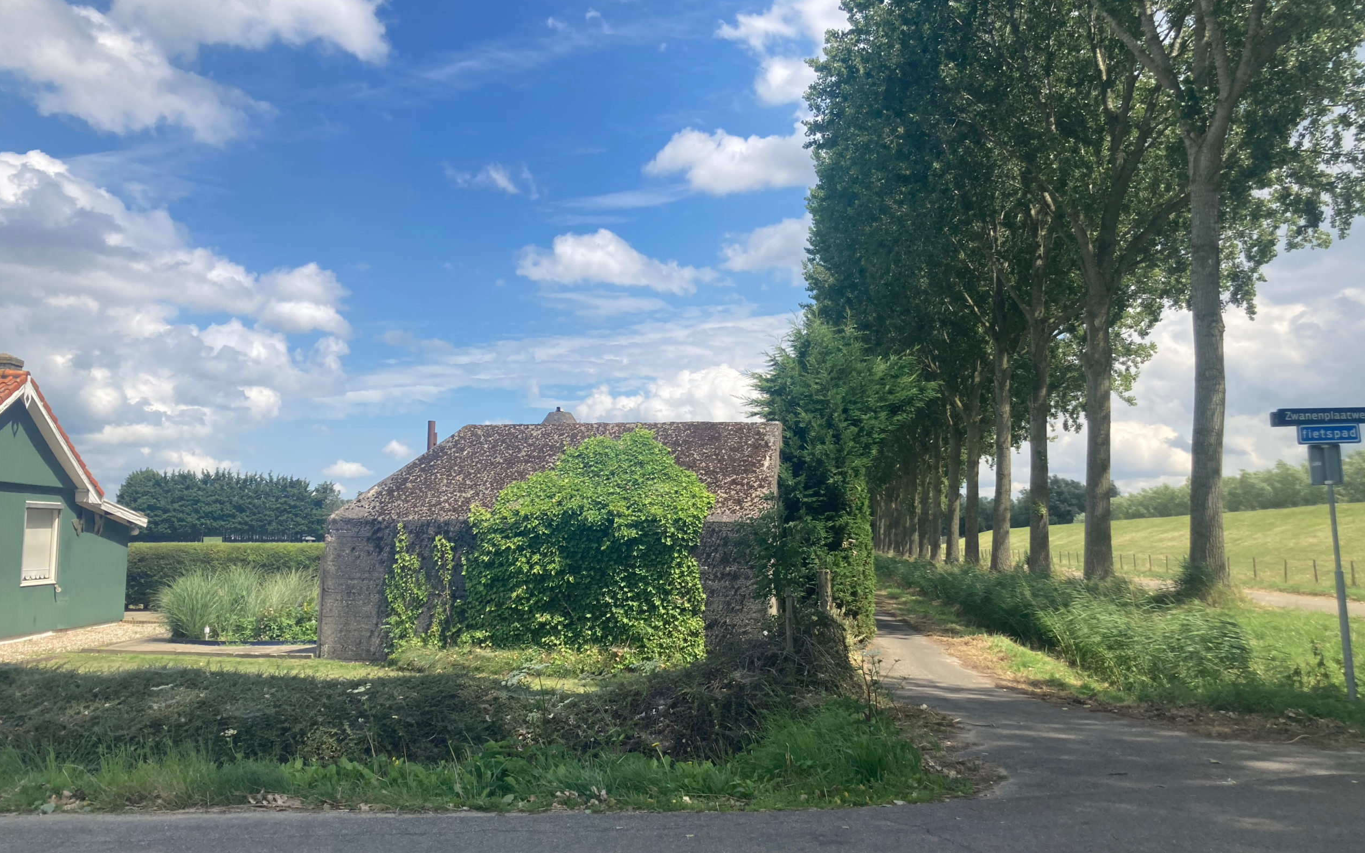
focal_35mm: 30
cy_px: 433
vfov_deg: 41.8
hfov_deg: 62.9
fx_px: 1116
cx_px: 679
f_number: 1.8
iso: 20
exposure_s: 1/1869
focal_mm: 3.99
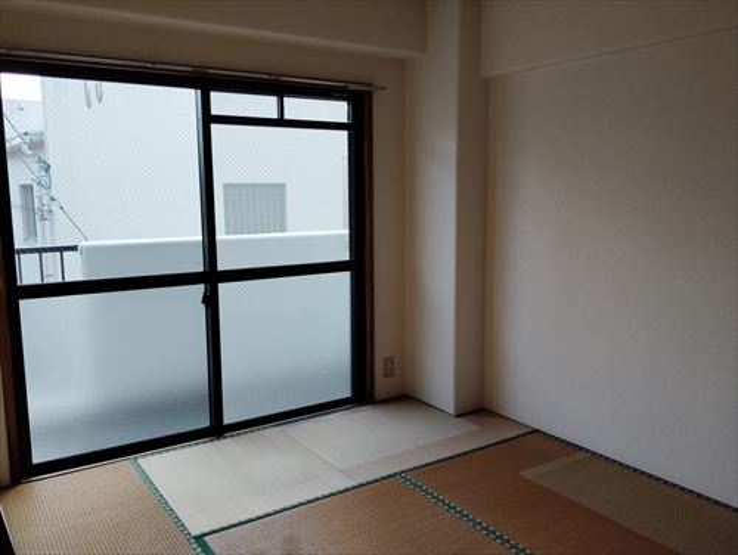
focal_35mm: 29
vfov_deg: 48.3
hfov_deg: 61.6
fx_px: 619
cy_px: 278
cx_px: 369
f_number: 1.8
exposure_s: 1/100
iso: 59
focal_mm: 4.25
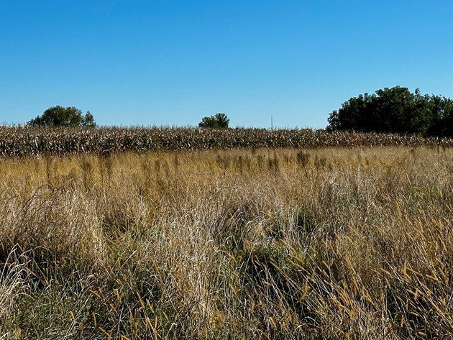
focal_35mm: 78
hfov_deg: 24.8
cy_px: 104
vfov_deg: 18.8
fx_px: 1021
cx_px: 314
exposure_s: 1/7092
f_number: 1.78
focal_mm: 6.86
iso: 64
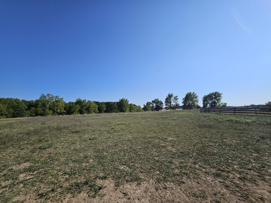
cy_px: 102
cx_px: 136
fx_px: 102
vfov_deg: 89.9
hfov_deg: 106.2
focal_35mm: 13
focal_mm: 1.74
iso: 32
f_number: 2.2
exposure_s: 1/2534
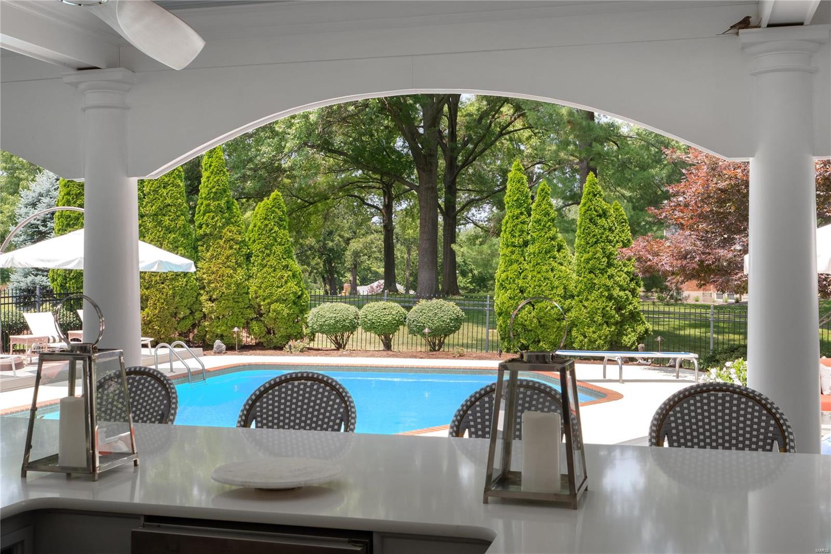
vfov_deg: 30.5
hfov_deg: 44.5
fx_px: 1015
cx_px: 416
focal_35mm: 44
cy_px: 277
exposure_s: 1/100
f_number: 8
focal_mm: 22
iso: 400
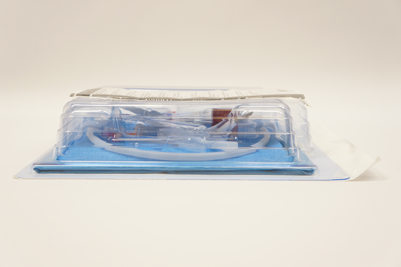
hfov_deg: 46.4
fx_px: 467
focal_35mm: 42
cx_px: 200
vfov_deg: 31.8
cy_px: 134
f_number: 5.6
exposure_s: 1/80
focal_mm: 28
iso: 400
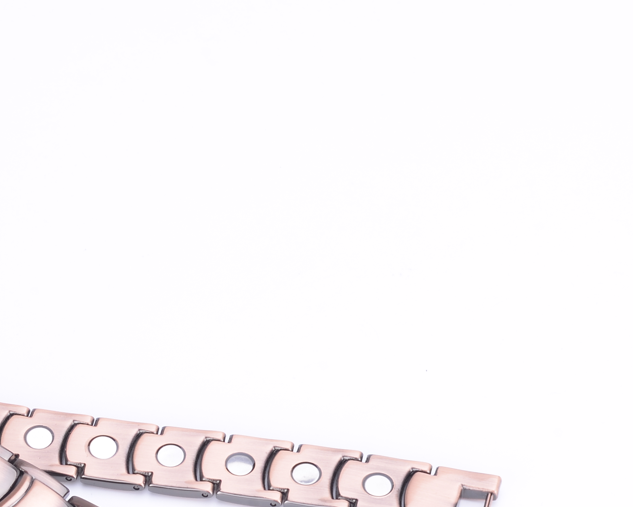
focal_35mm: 145
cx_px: 10
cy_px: 465
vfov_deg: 10.6
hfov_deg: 13.1
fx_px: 2716
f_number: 14
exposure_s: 1/100
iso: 100
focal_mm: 50
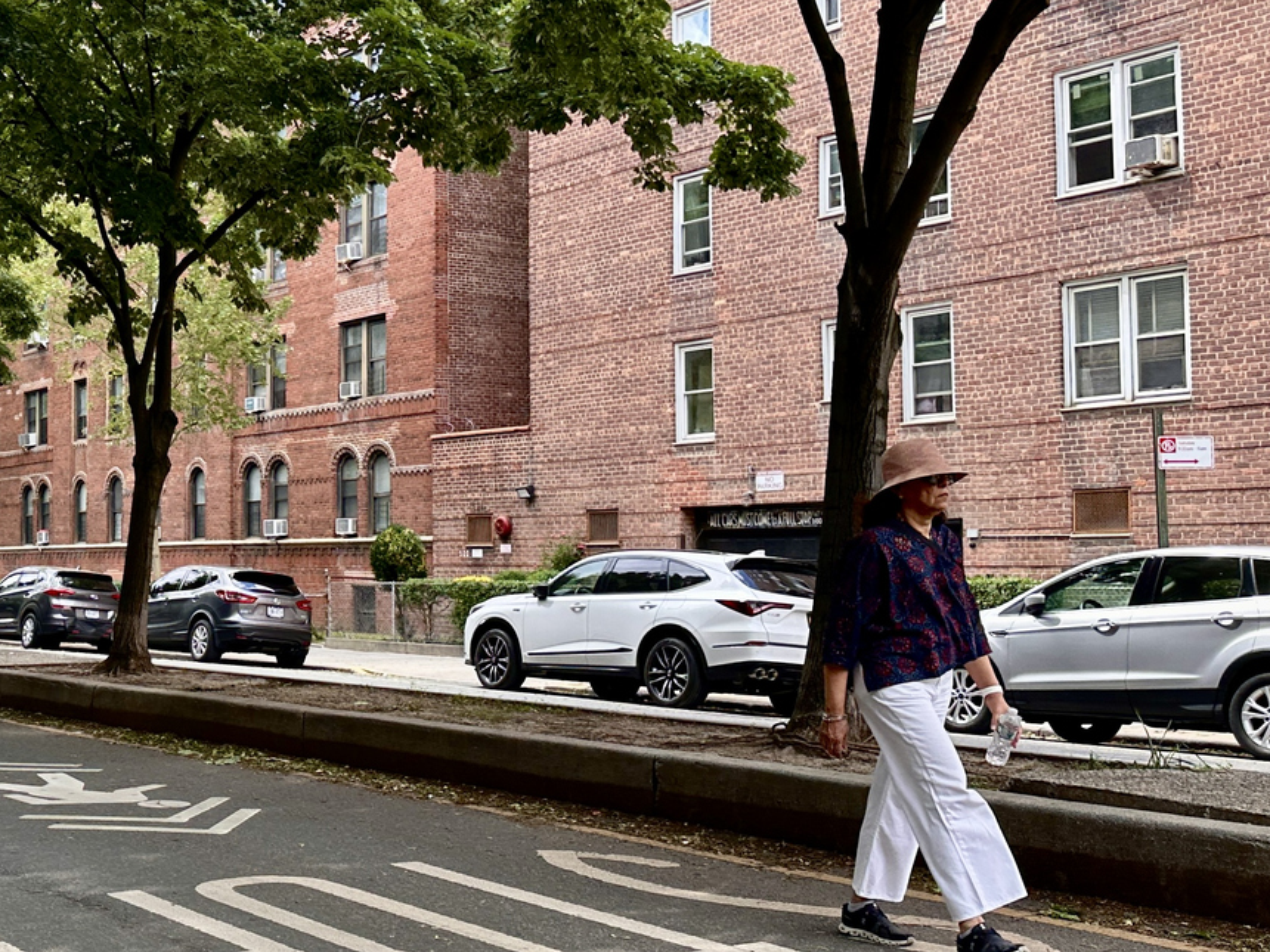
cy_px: 433
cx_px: 559
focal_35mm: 33
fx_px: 1211
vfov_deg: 42.9
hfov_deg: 55.2
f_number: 1.78
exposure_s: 1/452
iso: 80
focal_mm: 6.86
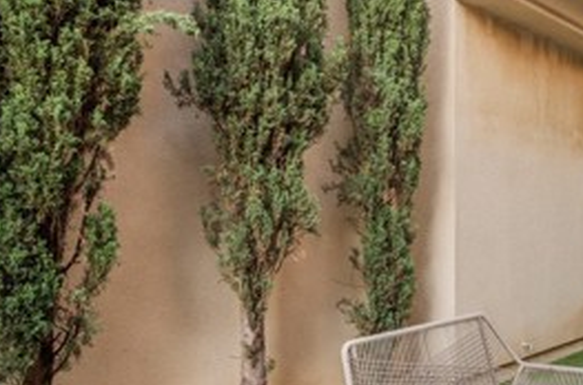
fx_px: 630
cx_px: 392
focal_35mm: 39
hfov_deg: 48.7
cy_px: 220
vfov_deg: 34.0
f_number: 9
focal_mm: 16
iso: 200
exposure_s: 1/3.33
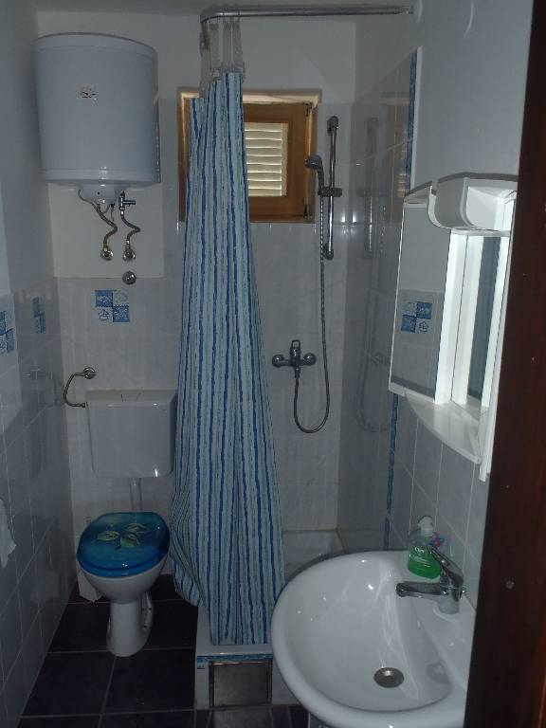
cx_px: 273
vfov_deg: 63.4
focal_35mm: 28
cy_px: 364
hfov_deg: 49.7
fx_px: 589
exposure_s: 1/30
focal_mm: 5
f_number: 3.9
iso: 100
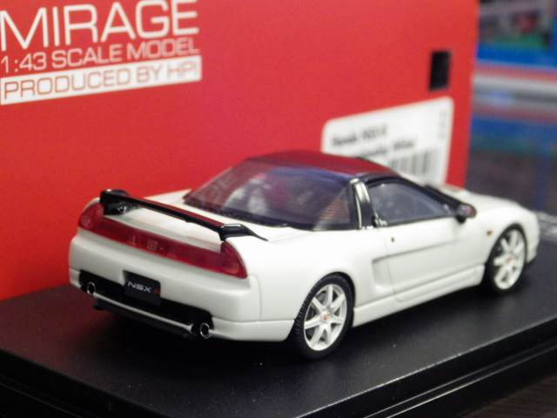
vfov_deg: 14.4
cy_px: 209
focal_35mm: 103
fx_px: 1657
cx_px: 278
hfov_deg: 19.1
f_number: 4.6
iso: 800
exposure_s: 1/30
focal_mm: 18.4
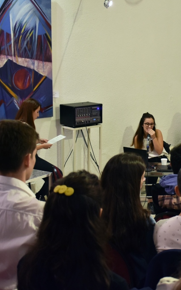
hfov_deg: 18.1
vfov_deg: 29.8
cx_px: 204
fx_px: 545
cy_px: 145
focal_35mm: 69
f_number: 4
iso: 1000
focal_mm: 30
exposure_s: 1/60
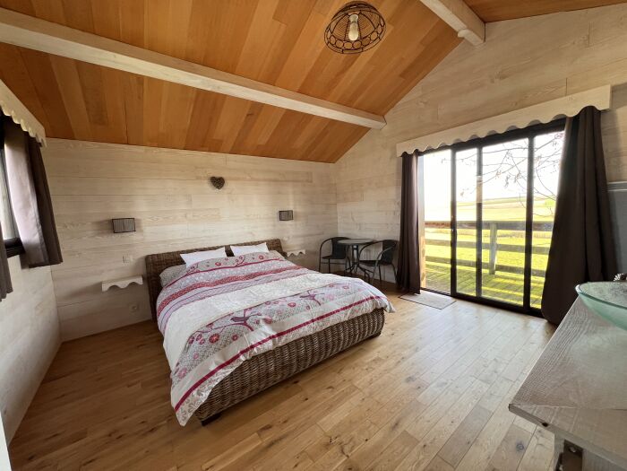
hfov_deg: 106.2
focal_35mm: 13
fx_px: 235
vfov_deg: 89.9
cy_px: 236
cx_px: 314
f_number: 1.8
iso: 200
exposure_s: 1/99
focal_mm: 1.57
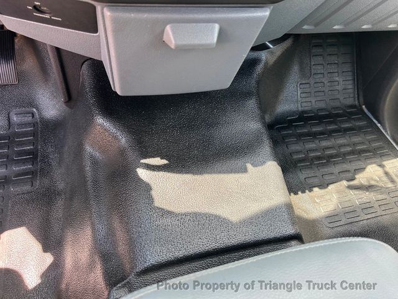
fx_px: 299
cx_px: 199
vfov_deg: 53.1
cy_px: 150
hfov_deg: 67.3
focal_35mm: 26
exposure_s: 1/136
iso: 64
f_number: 1.5
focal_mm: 5.7
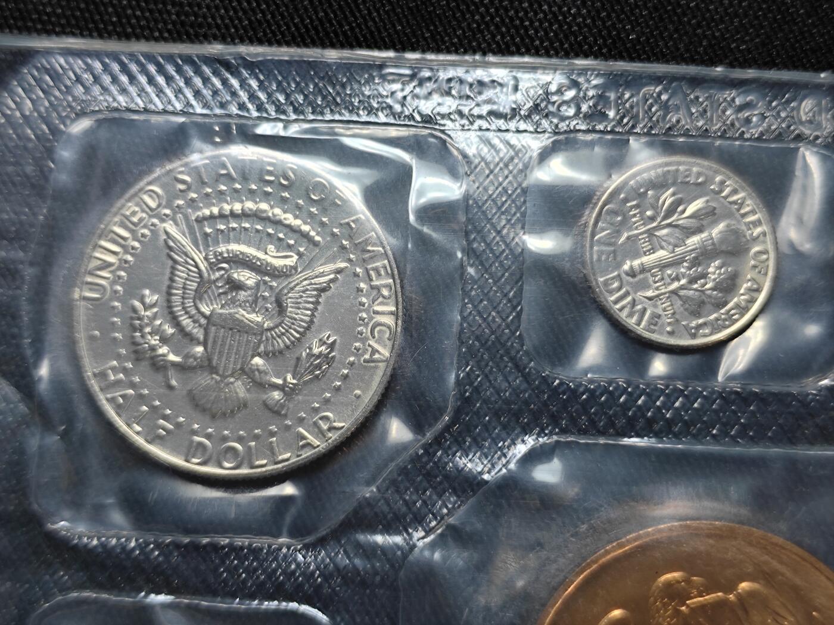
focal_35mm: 49
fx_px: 1181
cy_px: 312
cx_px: 417
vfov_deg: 29.7
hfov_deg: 38.9
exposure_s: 1/100
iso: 64
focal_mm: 5.84
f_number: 1.6
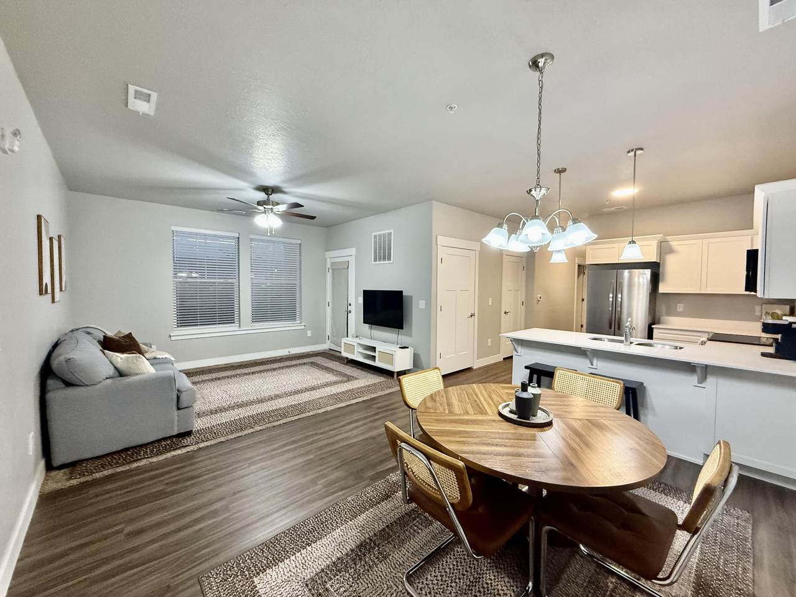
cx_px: 398
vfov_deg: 85.7
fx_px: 322
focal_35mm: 14
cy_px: 298
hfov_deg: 102.1
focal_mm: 2.22
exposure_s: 1/120
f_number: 2.2
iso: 400
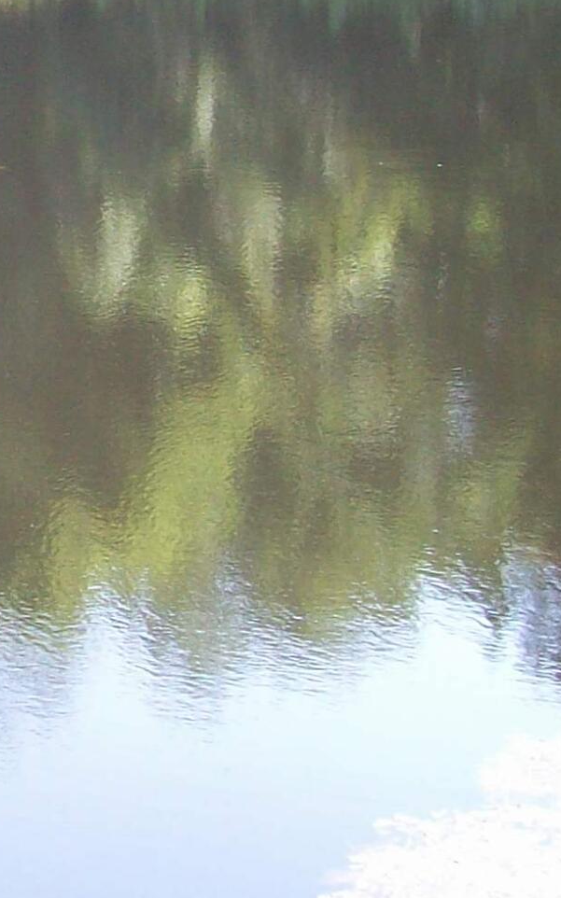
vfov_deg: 17.2
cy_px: 68
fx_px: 2912
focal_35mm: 119
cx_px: -539
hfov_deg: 10.2
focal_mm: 6
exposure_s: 1/153
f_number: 2.7
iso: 80
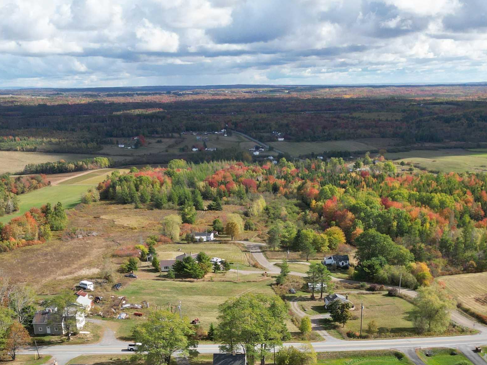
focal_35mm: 47
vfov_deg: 29.4
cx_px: 256
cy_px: 341
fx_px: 661
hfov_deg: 40.4
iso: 200
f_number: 1.7
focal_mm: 6.72
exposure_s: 1/2500
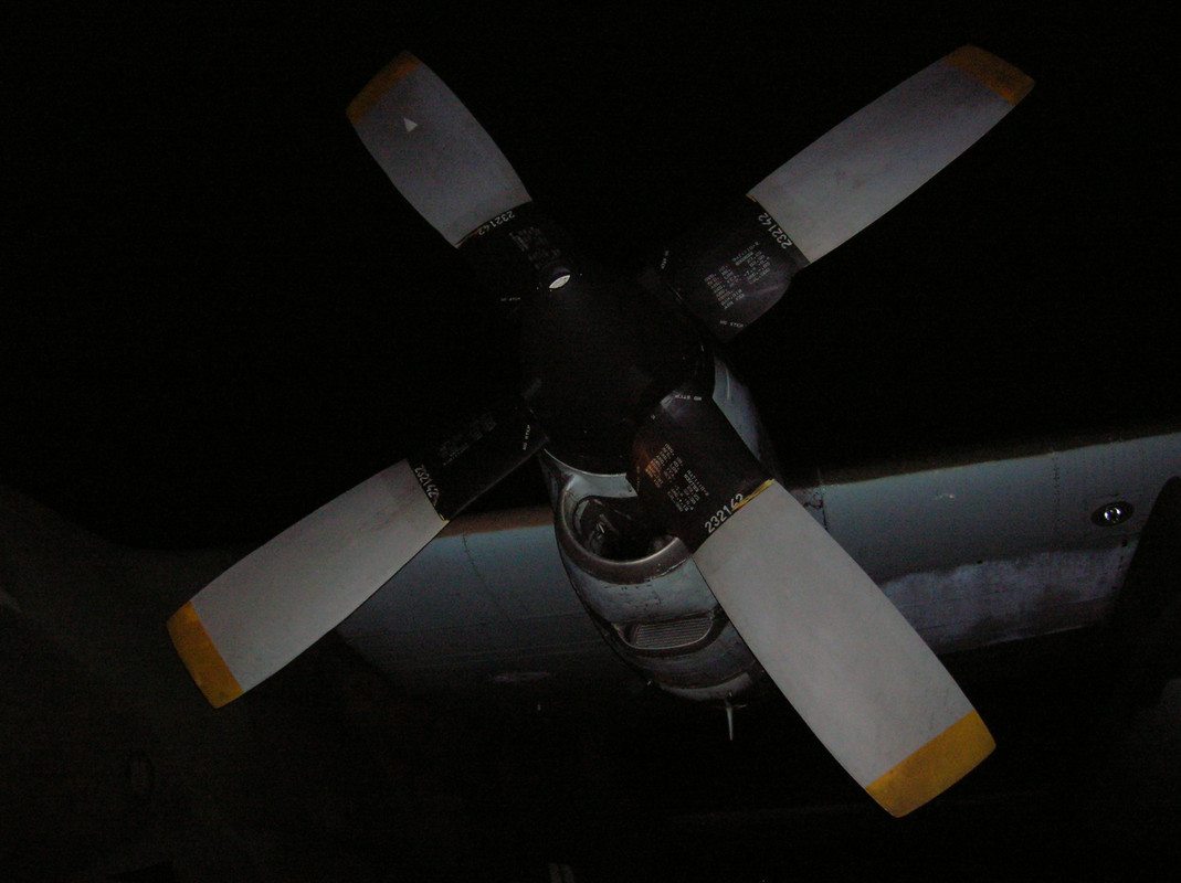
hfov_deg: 54.0
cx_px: 590
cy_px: 442
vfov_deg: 41.7
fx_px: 1159
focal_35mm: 34
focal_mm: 5.7
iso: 200
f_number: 2.9
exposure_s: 1/60.1
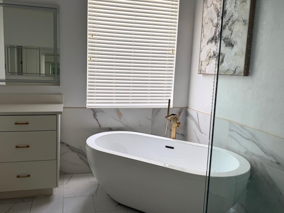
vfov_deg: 49.7
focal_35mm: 28
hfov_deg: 63.1
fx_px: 230
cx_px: 121
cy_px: 100
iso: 64
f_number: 1.78
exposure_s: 1/210
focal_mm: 6.76
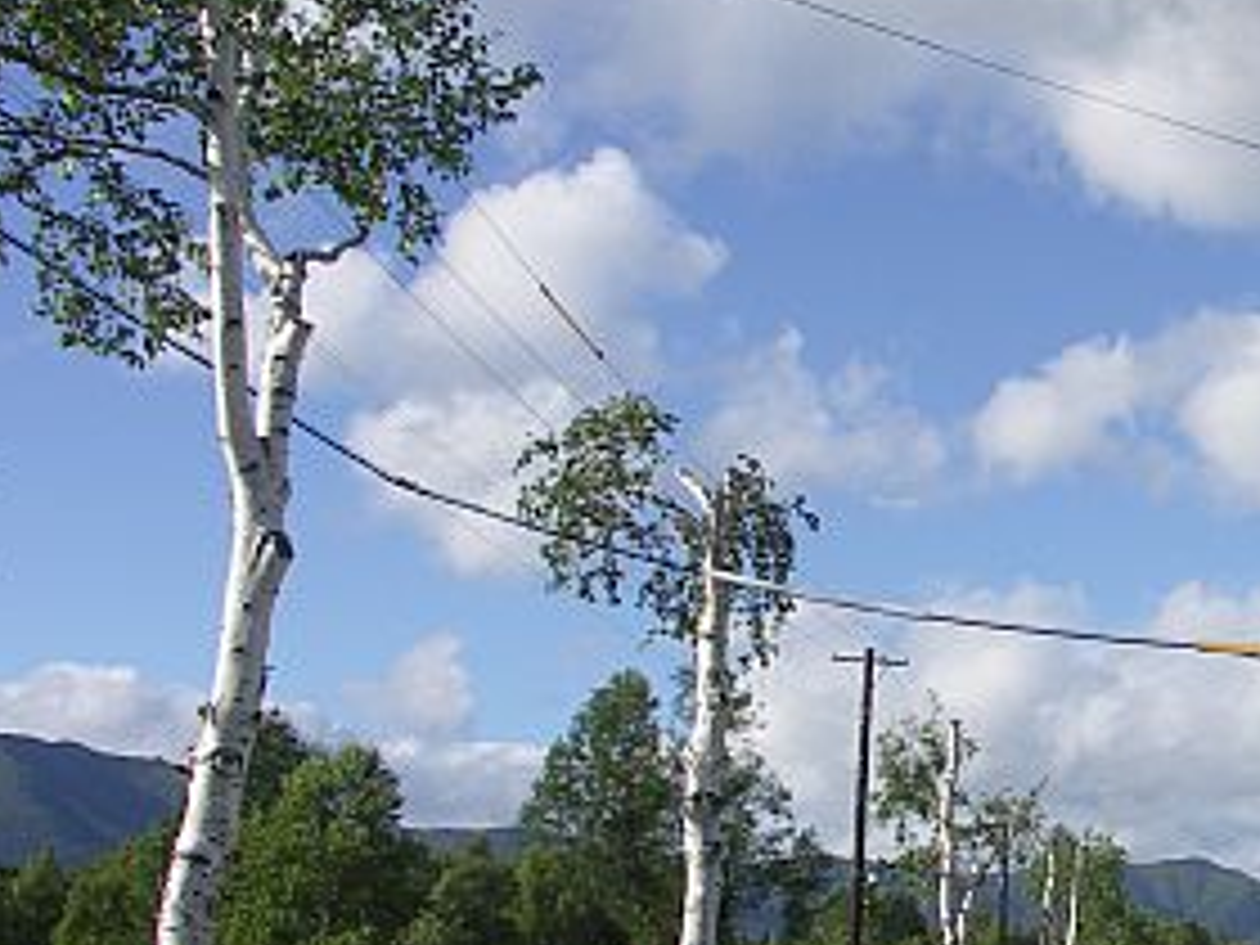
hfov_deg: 28.7
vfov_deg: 22.7
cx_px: 1206
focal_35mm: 64
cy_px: 724
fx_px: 2330
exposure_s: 1/320
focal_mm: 7.2
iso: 50
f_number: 5.6
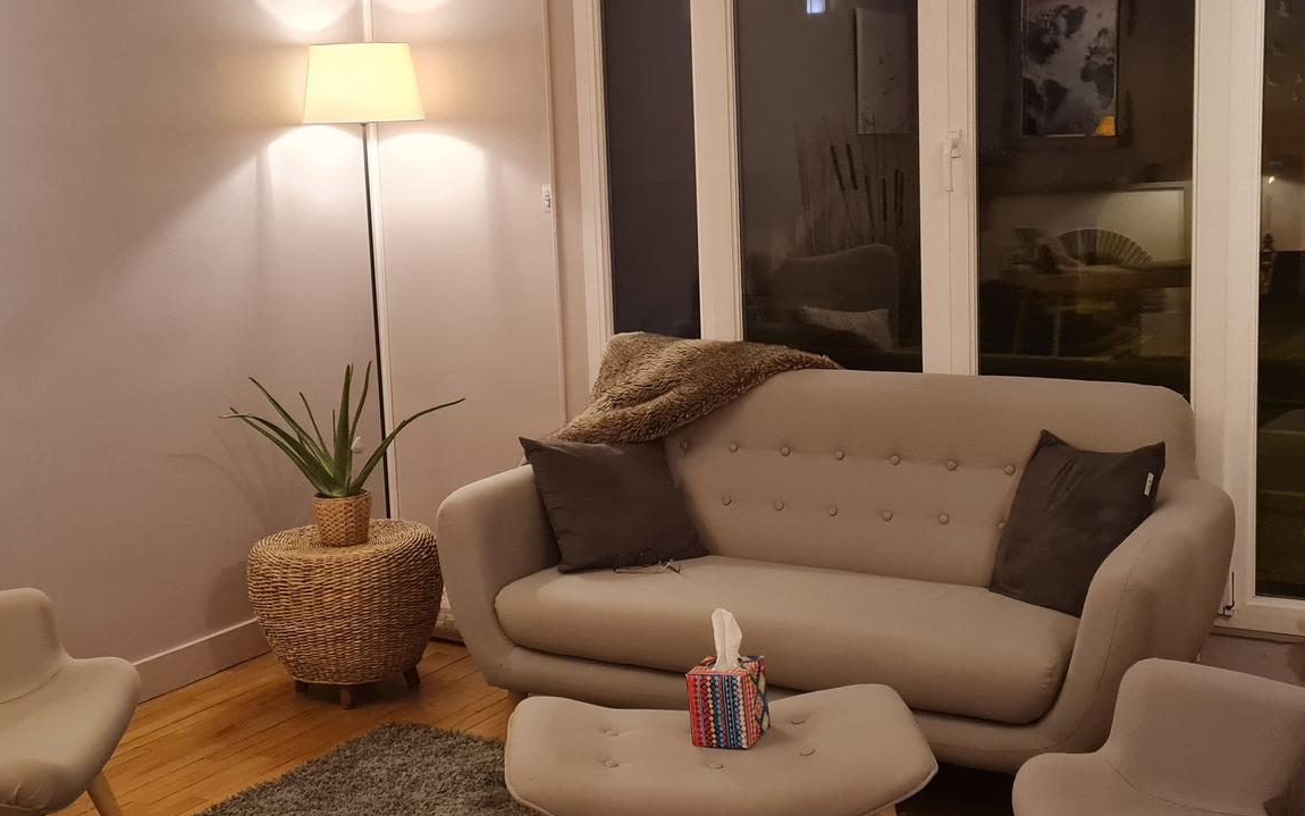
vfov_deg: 28.0
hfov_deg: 43.5
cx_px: 666
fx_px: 1636
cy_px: 365
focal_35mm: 46
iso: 640
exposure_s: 1/50
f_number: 1.8
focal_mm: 5.4
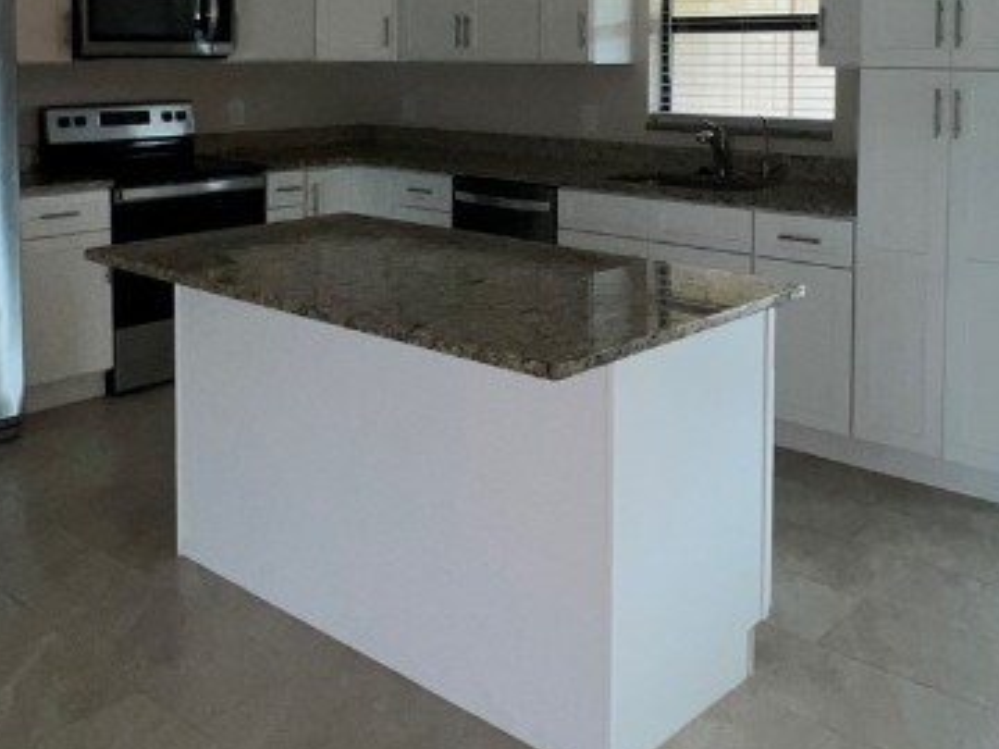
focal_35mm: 37
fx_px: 1068
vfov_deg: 36.6
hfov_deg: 50.1
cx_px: 488
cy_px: 100
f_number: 1.8
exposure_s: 1/91
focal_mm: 1.57
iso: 100
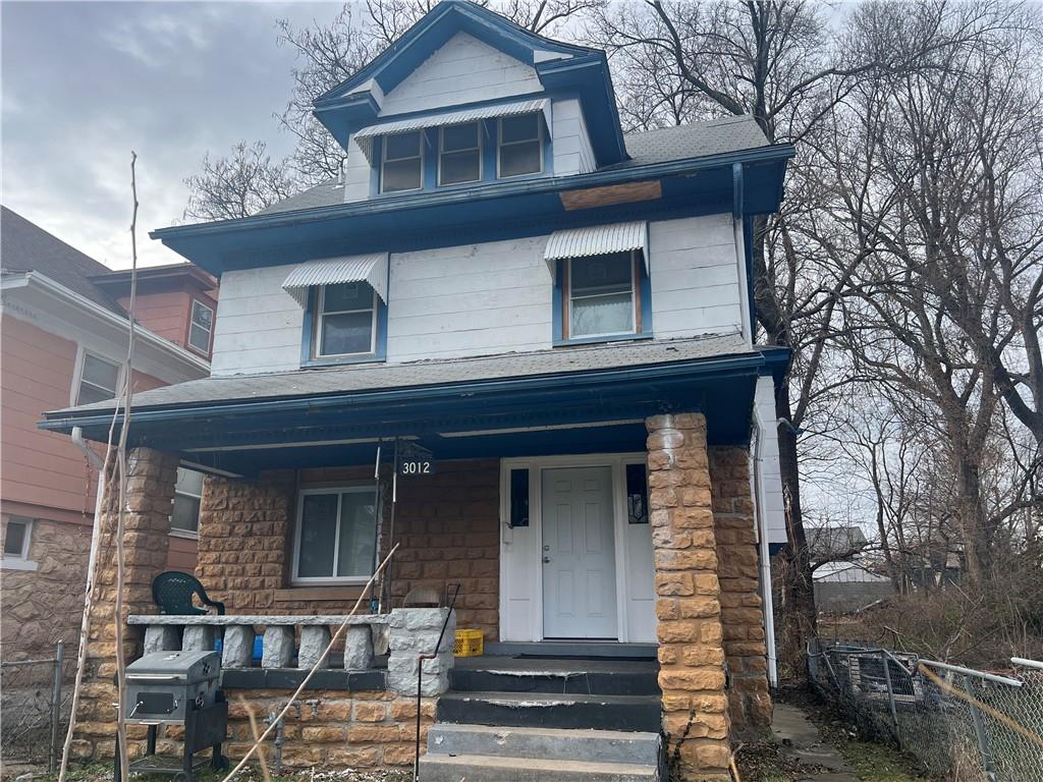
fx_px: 783
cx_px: 522
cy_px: 391
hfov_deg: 67.3
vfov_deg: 53.1
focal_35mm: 26
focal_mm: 5.7
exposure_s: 1/1412
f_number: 1.5
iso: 50
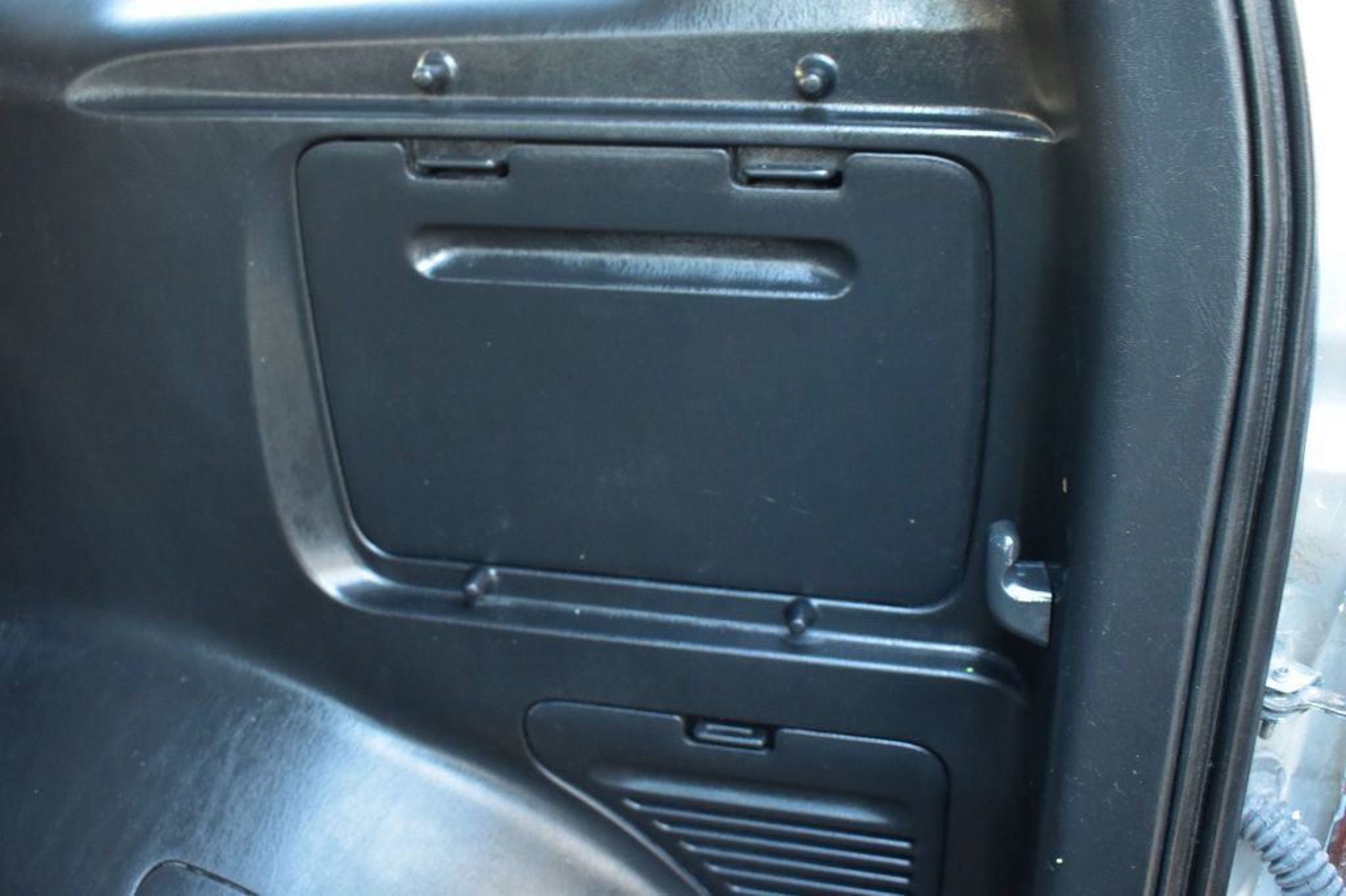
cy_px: 448
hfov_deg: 55.1
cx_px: 673
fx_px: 1289
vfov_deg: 38.3
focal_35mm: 34
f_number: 5.6
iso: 1600
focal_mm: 23
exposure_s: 1/15
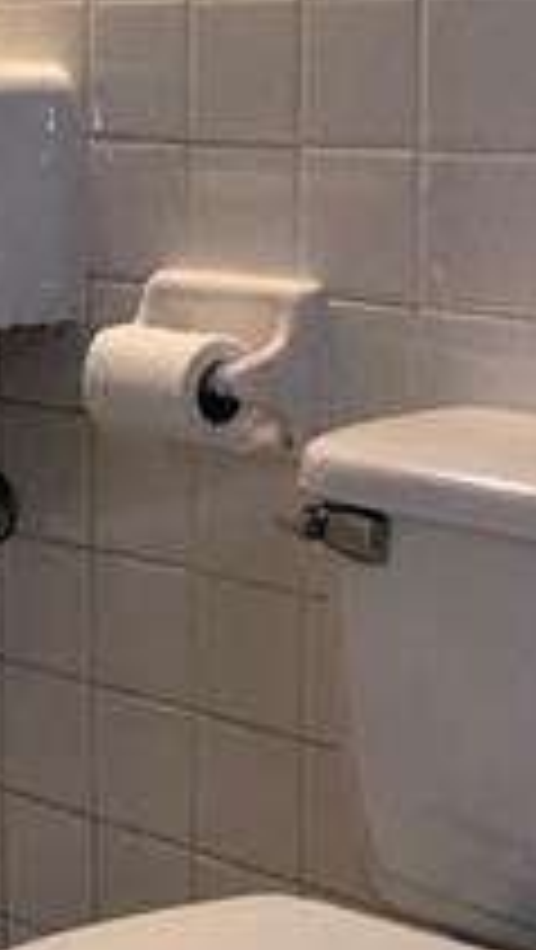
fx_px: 2799
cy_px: 324
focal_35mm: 111
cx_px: -248
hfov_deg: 10.6
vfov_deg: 19.2
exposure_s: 1/19
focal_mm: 4
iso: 32
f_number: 1.8
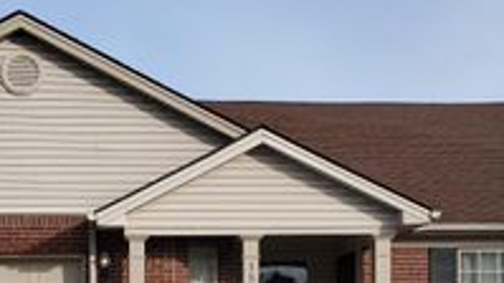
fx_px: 949
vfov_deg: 16.4
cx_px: 165
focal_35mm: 71
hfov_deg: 29.5
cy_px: 325
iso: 50
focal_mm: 4.3
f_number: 2.4
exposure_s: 1/1133
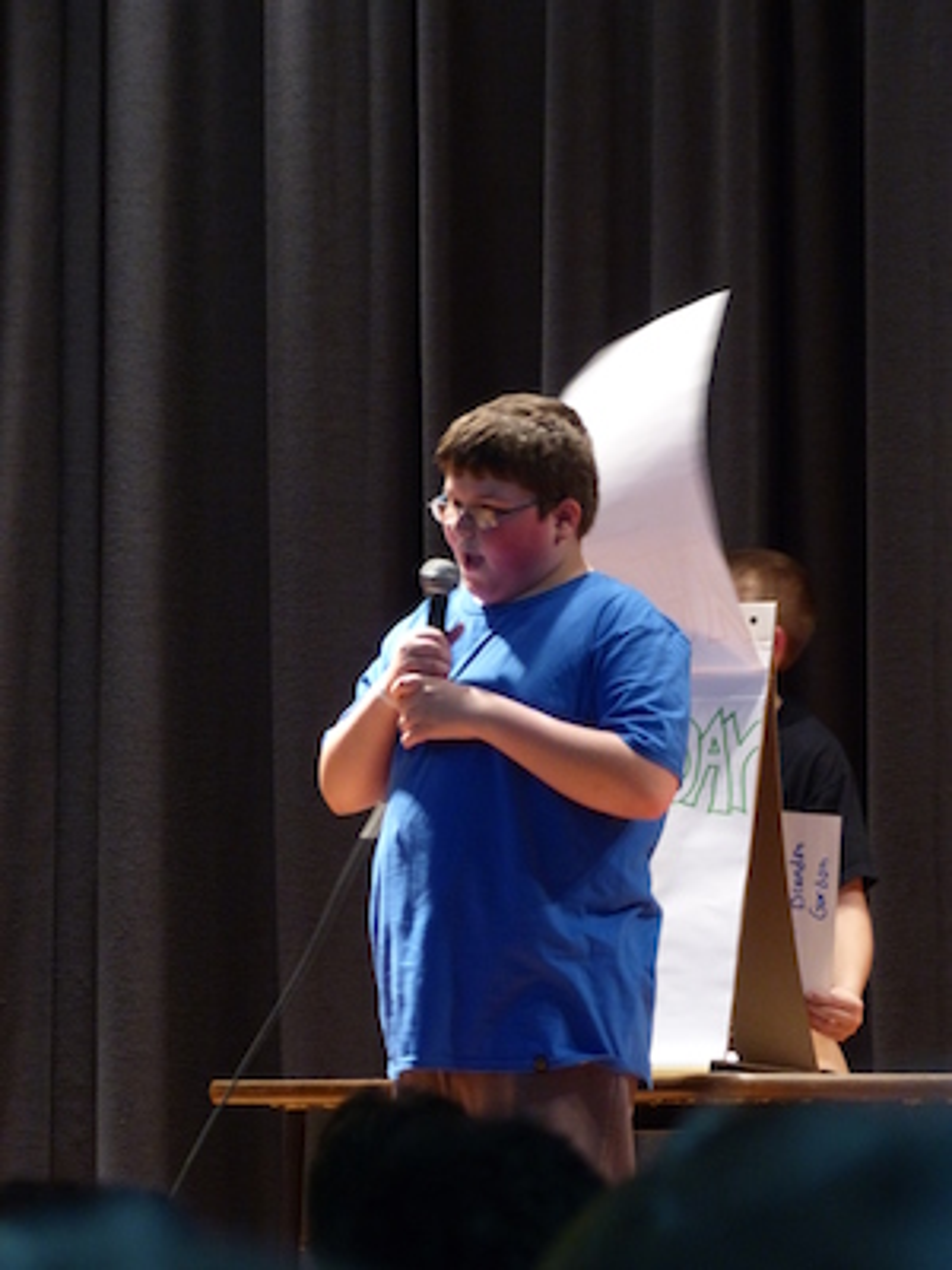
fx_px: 11367
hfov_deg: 4.8
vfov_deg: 6.4
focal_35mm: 310
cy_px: 635
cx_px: 476
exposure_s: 1/13
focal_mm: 55.7
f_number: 2.8
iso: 400
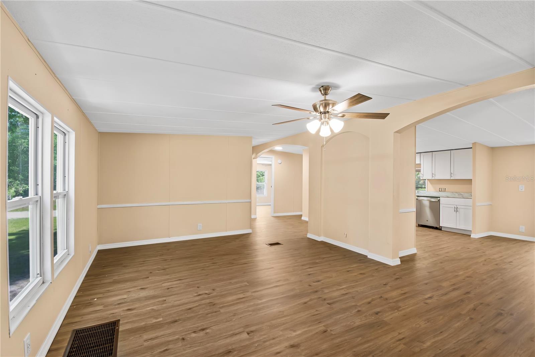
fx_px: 223
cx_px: 268
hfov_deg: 100.4
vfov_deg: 77.3
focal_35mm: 15
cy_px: 178
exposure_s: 1.3
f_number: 9
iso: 100
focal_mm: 10
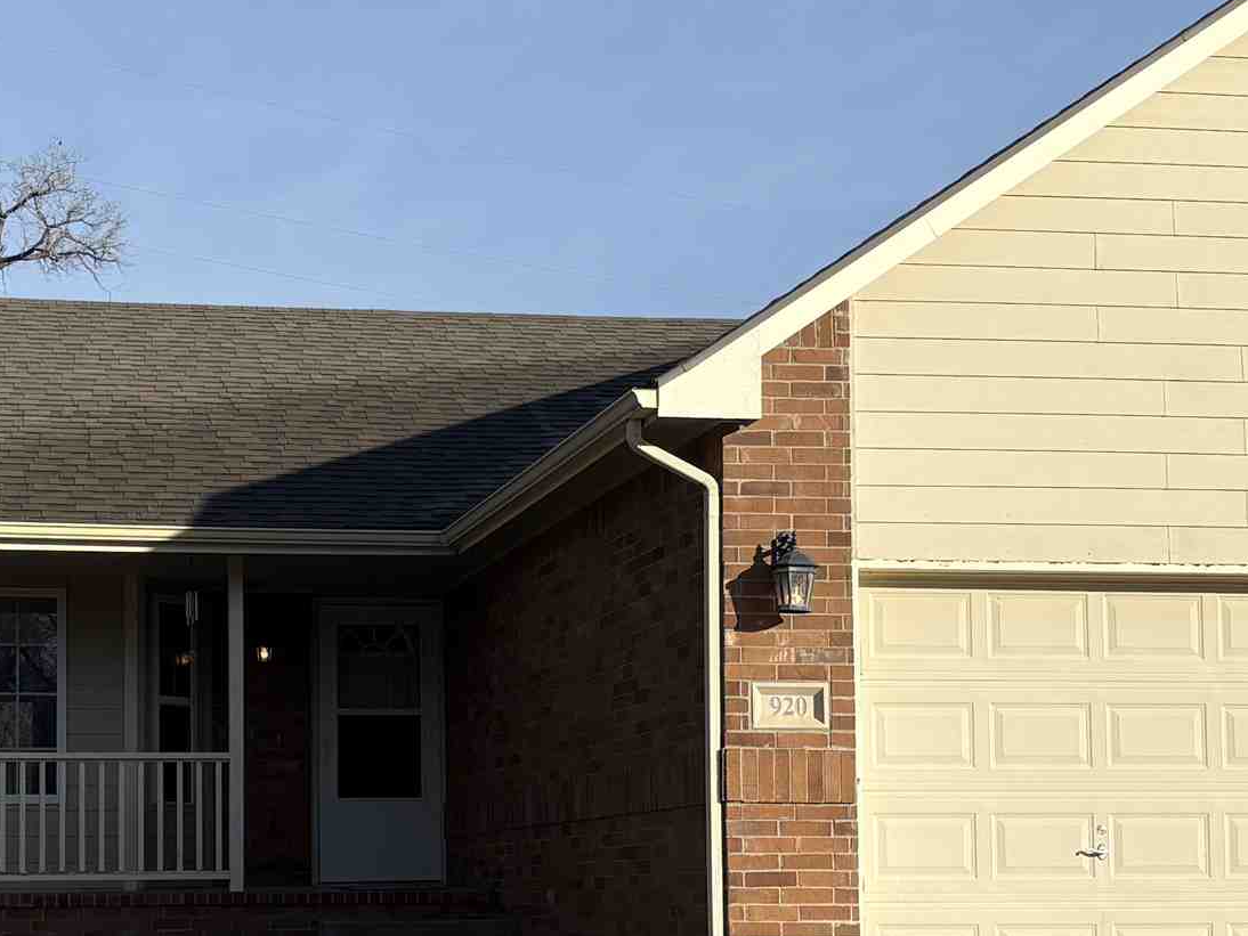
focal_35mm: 73
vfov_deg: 20.0
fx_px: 2632
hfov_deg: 26.4
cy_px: 711
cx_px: 340
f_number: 1.6
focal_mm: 5.96
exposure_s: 1/4329
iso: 50
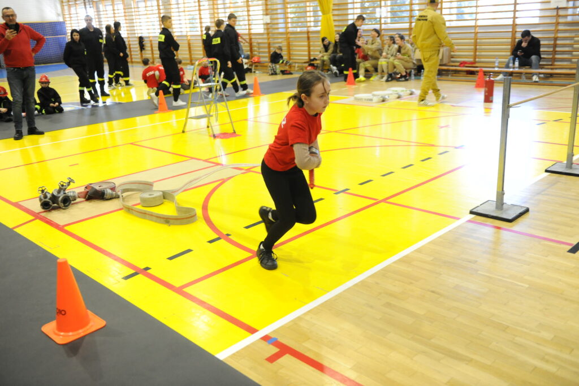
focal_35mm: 35
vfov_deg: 37.9
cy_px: 193
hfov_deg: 54.4
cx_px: 290
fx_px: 563
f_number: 2.8
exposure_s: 1/250
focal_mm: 35
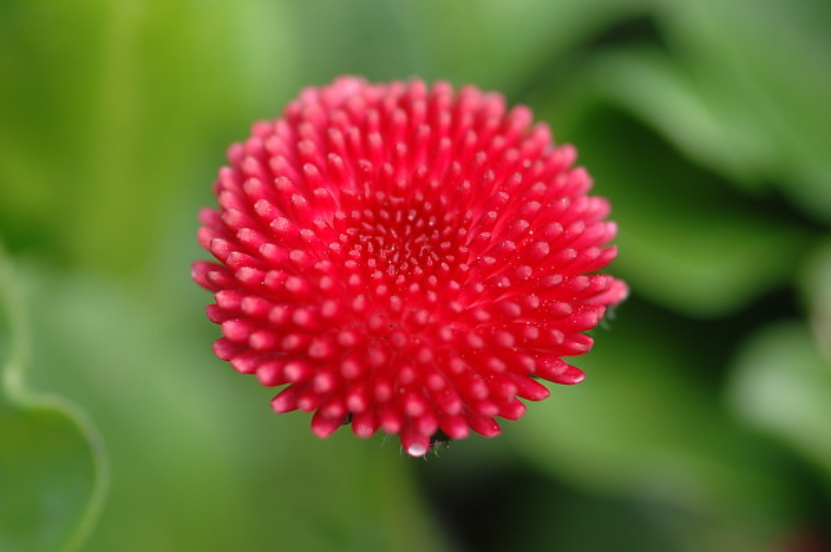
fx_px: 3633
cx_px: 416
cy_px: 276
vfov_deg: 8.7
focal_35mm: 158
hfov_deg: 13.1
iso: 100
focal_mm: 105
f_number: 6.3
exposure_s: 1/60
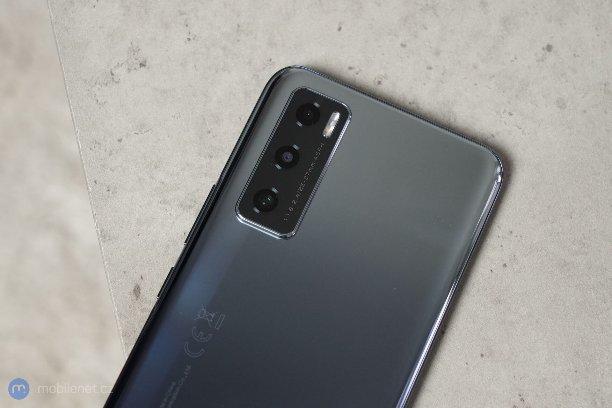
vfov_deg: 19.5
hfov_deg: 28.8
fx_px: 1190
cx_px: 306
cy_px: 204
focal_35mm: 70
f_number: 7.1
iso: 3200
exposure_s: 1/125
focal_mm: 70
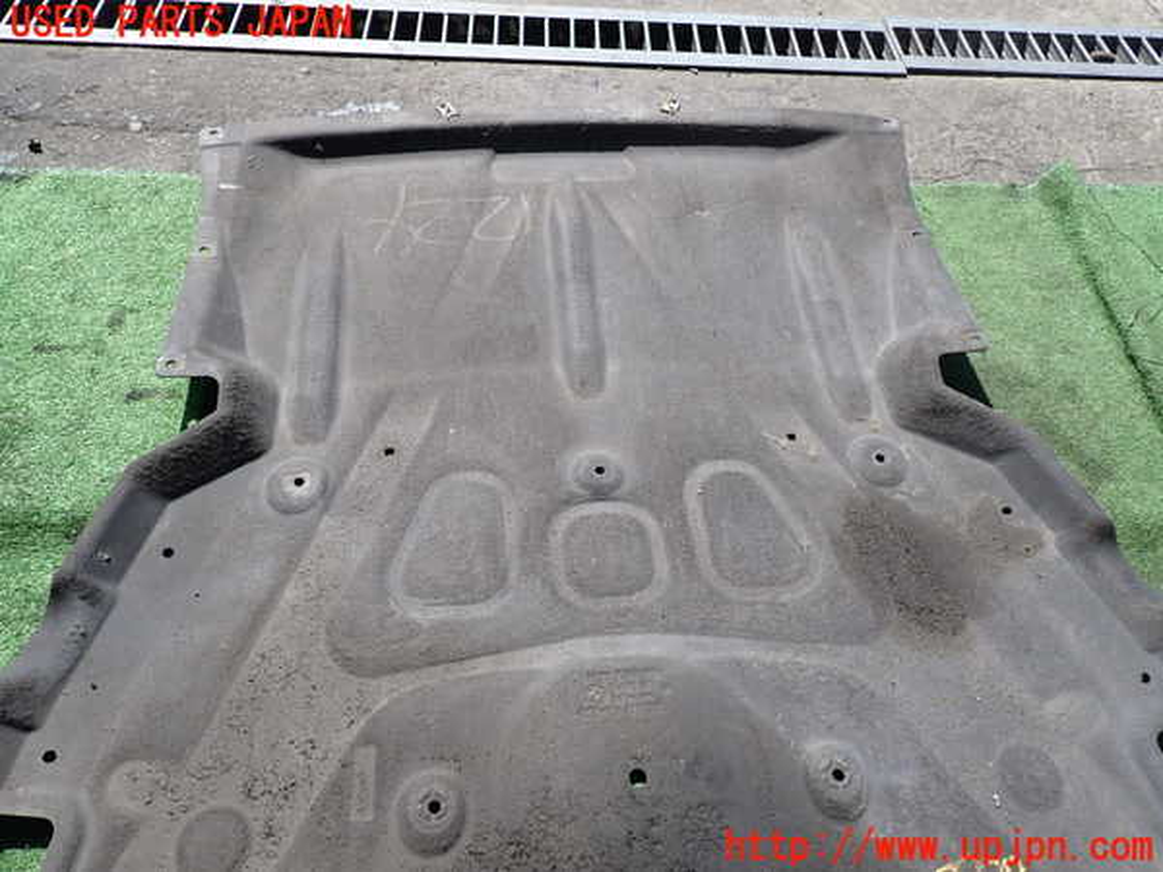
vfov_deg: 54.9
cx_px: 582
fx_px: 840
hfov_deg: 69.4
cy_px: 436
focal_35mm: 25
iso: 100
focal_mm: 4.5
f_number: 2.8
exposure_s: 1/1000
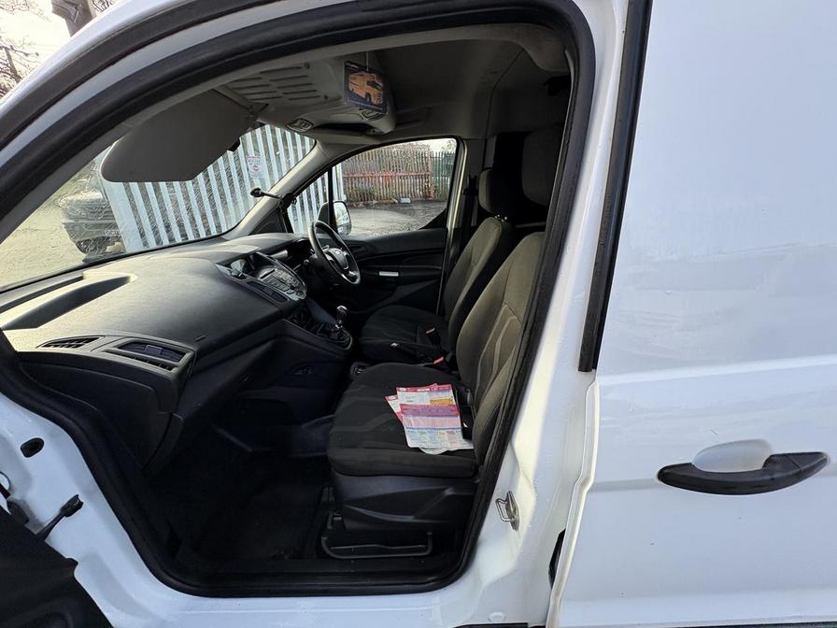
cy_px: 314
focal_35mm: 14
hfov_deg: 102.1
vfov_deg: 85.7
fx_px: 339
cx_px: 418
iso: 64
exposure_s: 1/141
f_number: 2.2
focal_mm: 2.22
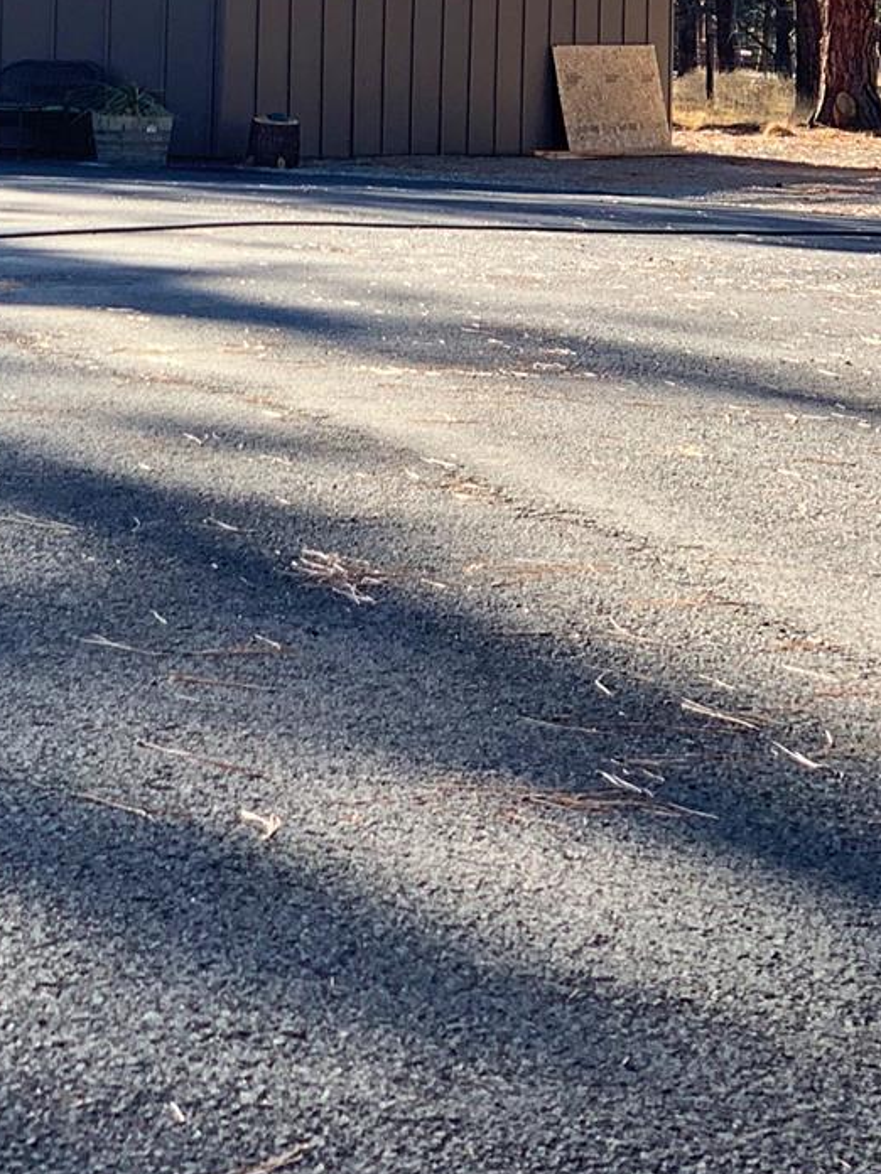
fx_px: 3801
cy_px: 2
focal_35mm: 112
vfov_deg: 17.2
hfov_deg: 13.1
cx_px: 8
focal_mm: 6
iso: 16
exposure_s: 1/171
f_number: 2.4
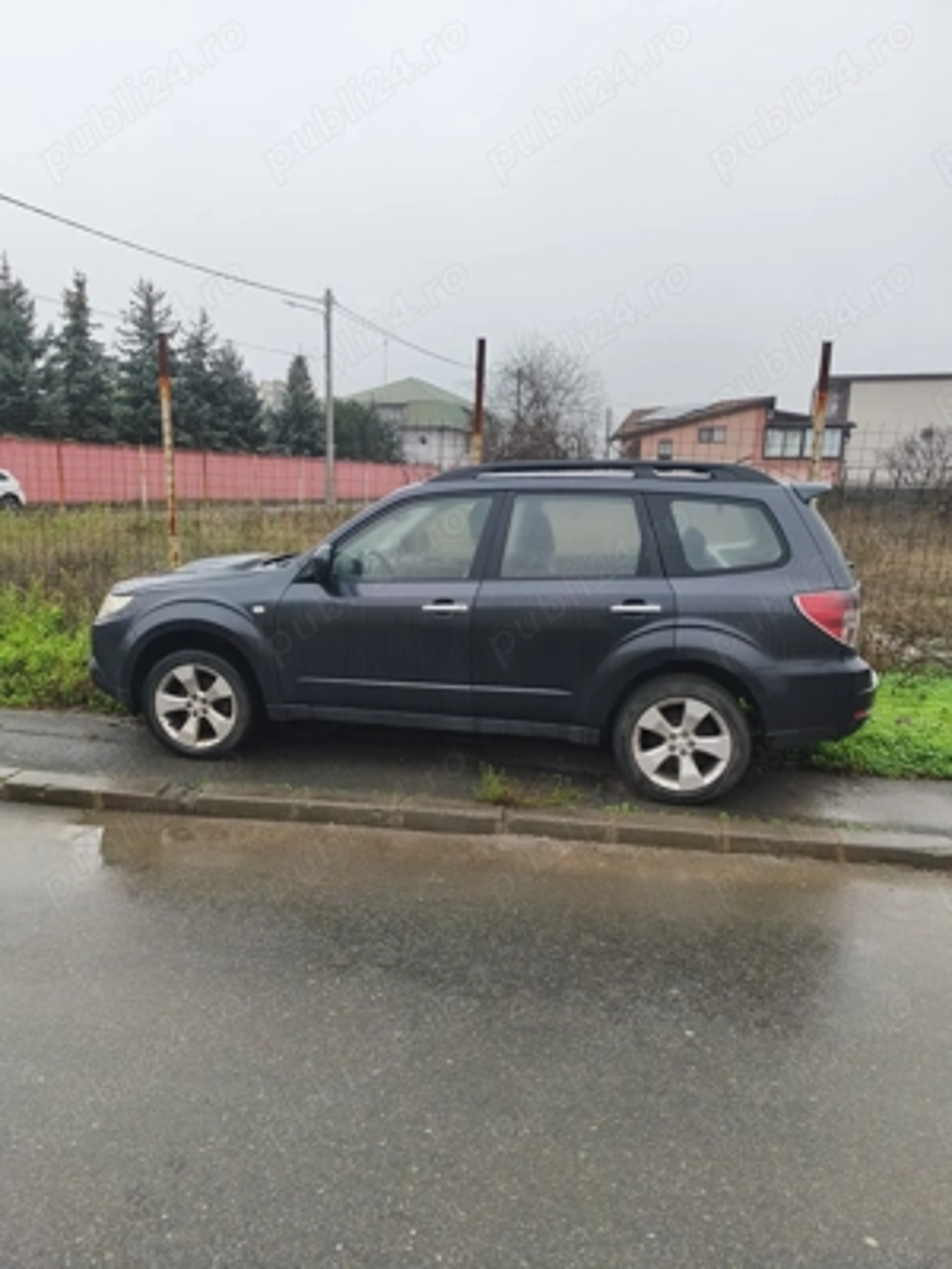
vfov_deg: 73.9
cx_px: 476
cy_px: 634
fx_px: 843
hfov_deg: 58.9
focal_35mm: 23
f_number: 1.65
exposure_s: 1/99.9
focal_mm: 6.14
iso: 100
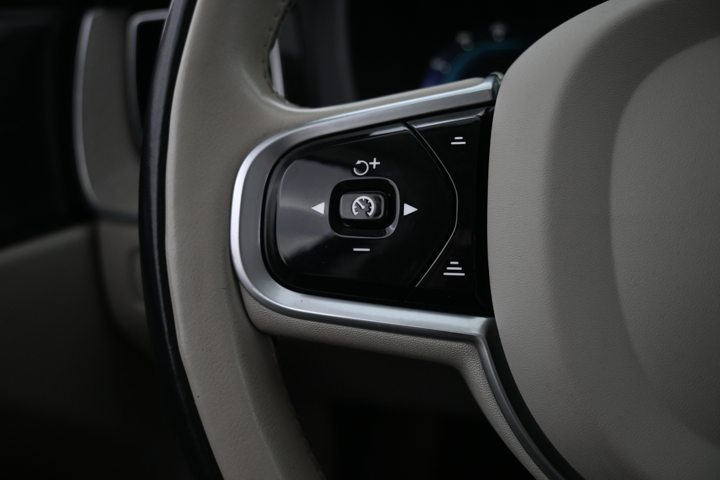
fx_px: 585
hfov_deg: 63.2
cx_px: 360
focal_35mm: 29
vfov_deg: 44.6
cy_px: 240
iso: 900
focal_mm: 19.5
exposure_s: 1/30
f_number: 3.8
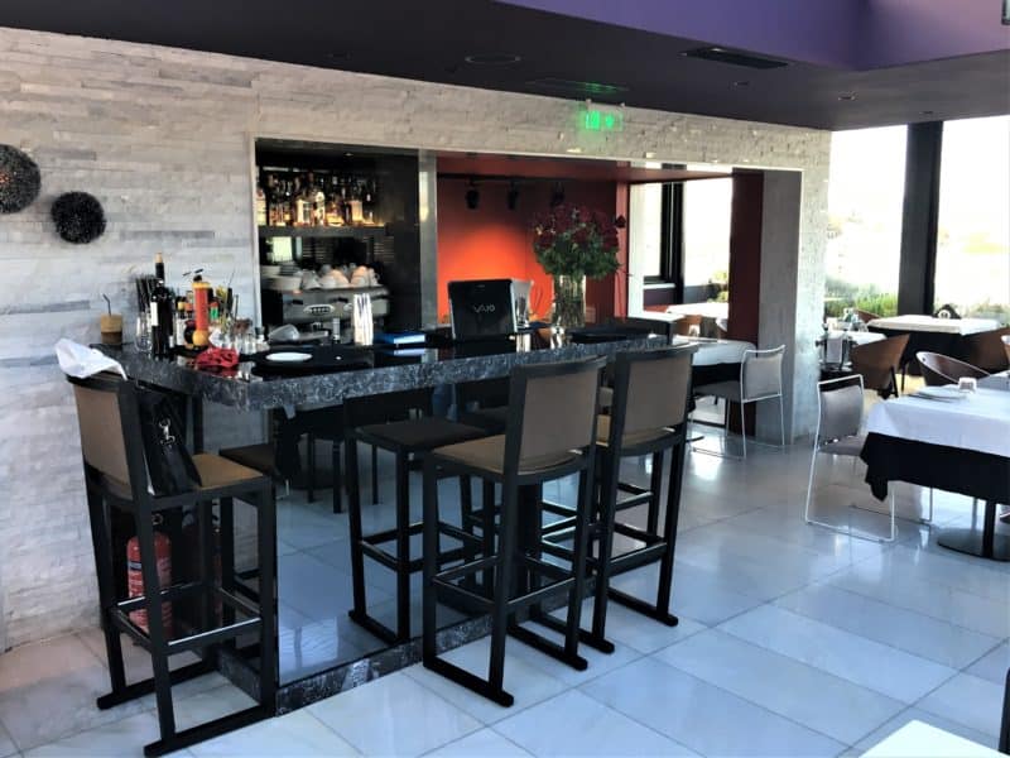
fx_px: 846
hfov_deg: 61.7
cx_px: 505
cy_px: 379
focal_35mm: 29
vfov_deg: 48.2
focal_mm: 4.15
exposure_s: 1/33
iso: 25
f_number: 2.2
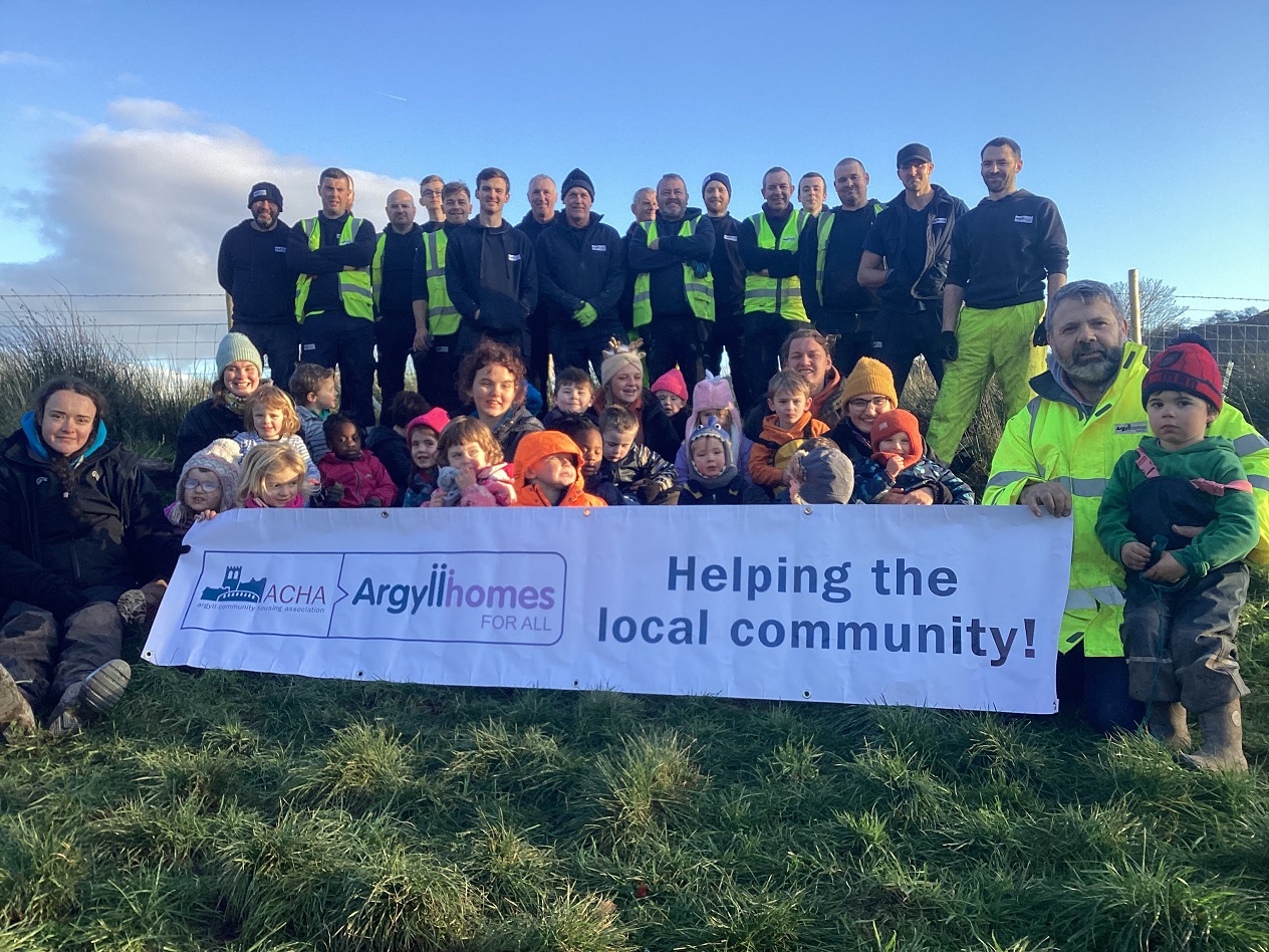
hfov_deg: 58.4
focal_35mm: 31
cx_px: 634
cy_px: 476
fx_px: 1136
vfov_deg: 45.4
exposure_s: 1/257
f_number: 2.4
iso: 25
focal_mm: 3.3
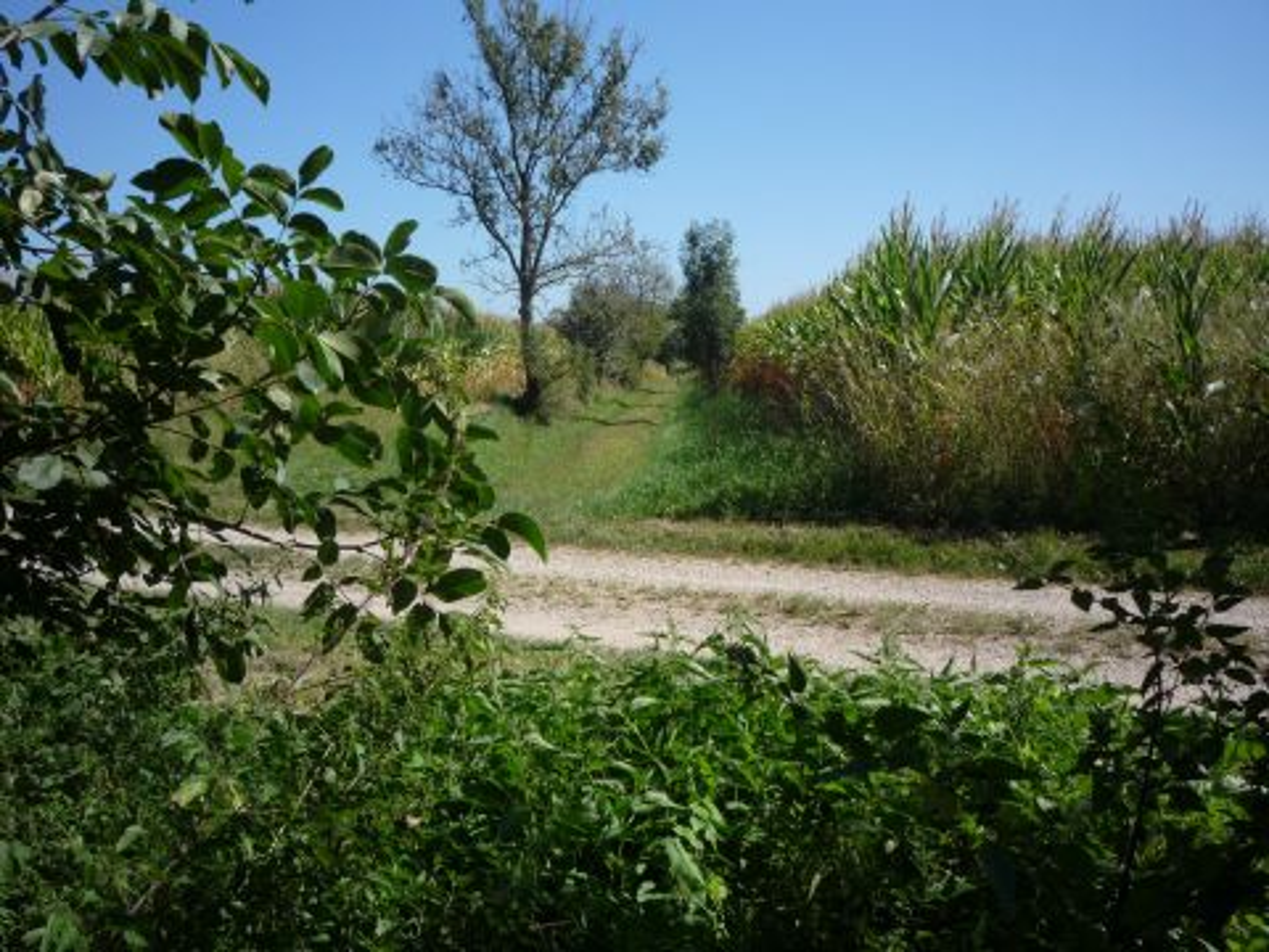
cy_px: 476
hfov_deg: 56.8
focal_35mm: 32
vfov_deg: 44.2
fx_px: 1173
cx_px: 634
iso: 100
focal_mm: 5.2
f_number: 5
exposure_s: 1/400
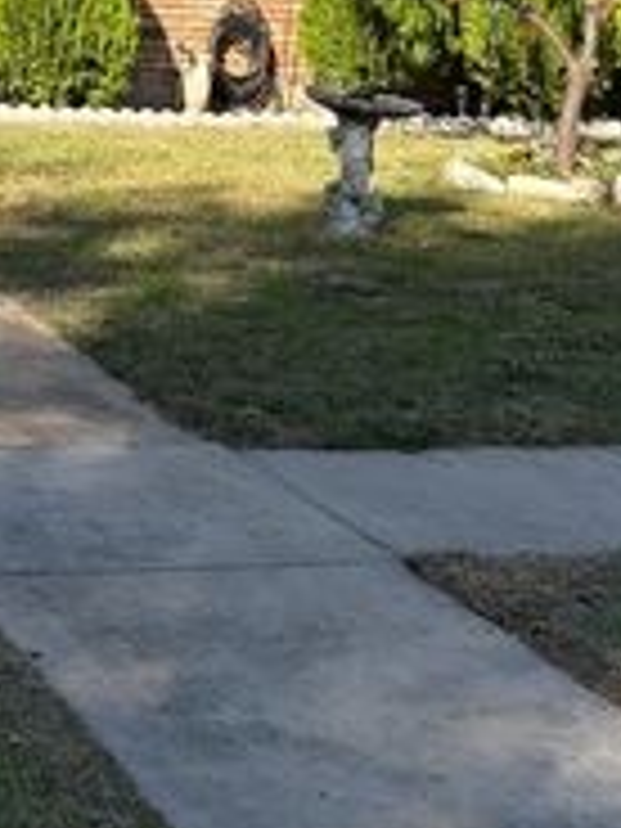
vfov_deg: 19.2
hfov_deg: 15.0
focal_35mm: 94
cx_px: -176
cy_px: -263
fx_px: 2248
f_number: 1.6
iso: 50
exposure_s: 1/2639
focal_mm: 5.96
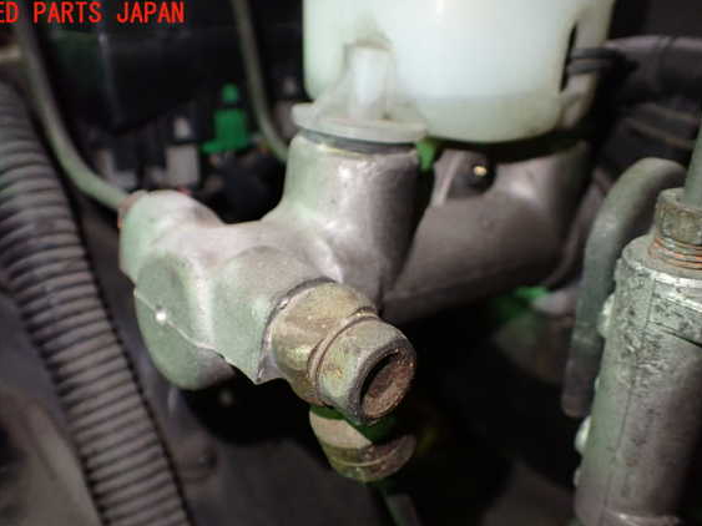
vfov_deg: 44.1
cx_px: 332
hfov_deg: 56.8
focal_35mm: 32
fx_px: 649
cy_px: 279
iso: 800
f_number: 2.3
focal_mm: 5.4
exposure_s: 1/100
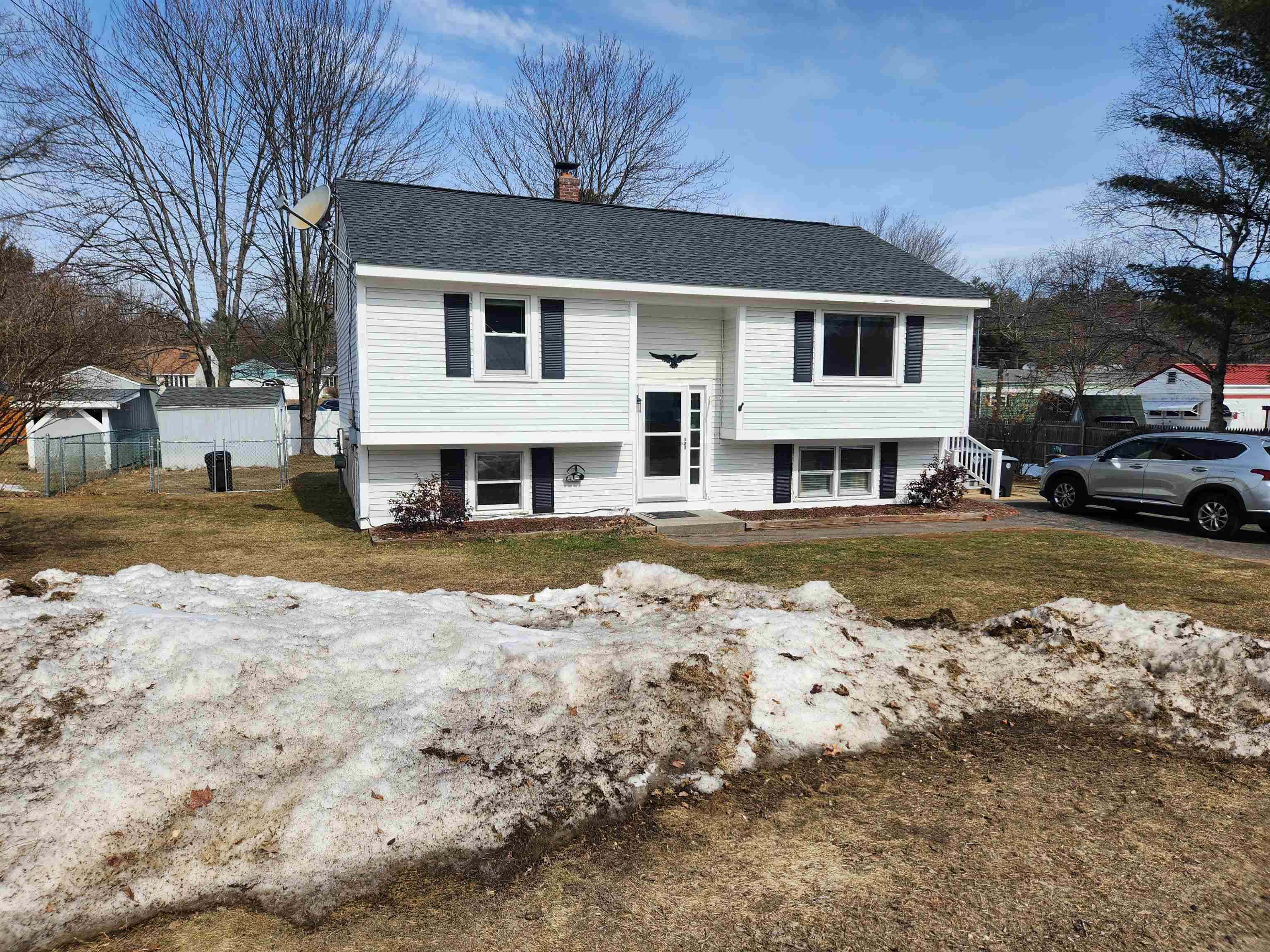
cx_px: 635
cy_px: 476
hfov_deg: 73.9
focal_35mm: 23
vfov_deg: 58.9
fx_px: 844
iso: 20
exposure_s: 1/2060
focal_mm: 5.4
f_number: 1.8
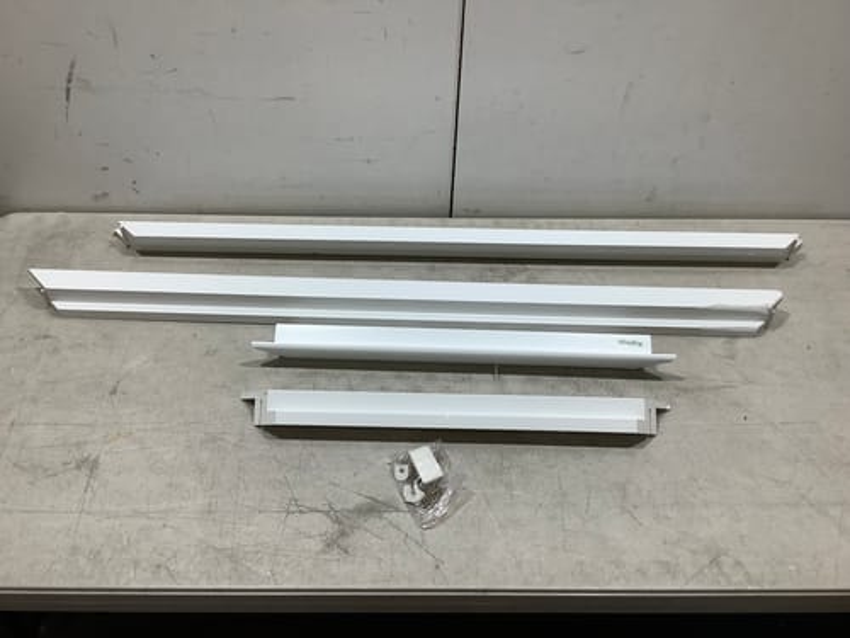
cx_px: 425
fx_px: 761
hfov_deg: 58.4
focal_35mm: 31
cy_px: 319
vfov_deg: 45.4
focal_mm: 3.3
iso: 40
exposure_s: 1/100
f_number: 2.4
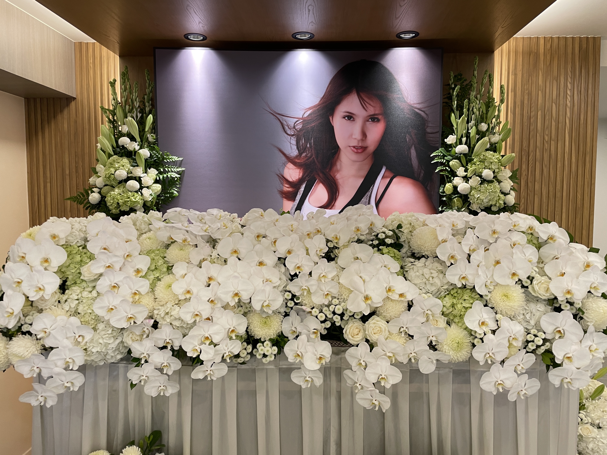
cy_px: 228
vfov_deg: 53.1
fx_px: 456
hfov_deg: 67.3
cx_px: 304
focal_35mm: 26
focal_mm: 4.2
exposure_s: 1/60
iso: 80
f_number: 1.6
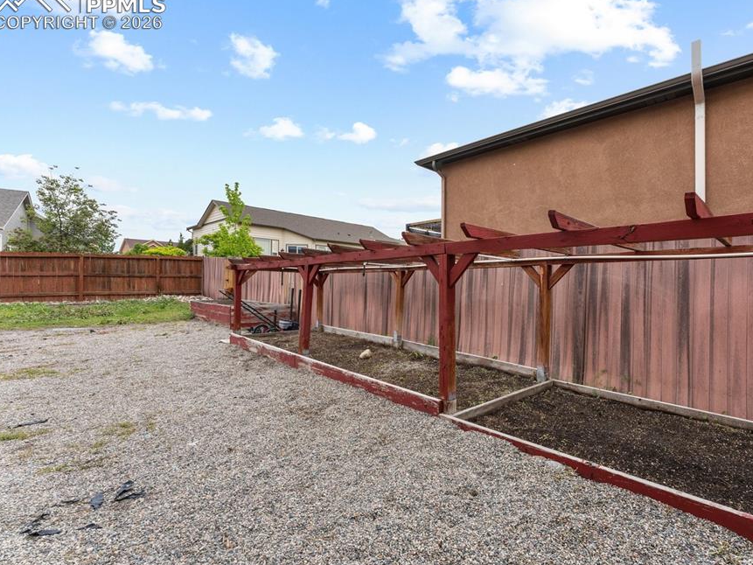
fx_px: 348
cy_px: 279
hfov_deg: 93.7
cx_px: 438
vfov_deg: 78.1
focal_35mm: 16
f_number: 9
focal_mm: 14
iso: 100
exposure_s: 1/25
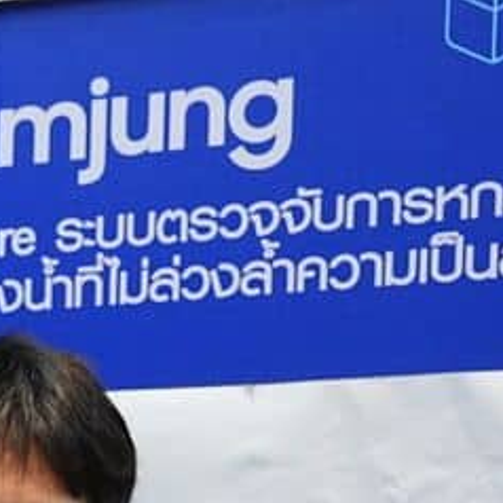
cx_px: -471
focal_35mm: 137
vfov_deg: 11.9
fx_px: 2252
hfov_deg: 11.6
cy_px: 843
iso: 3200
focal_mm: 32
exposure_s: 1/125
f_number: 5
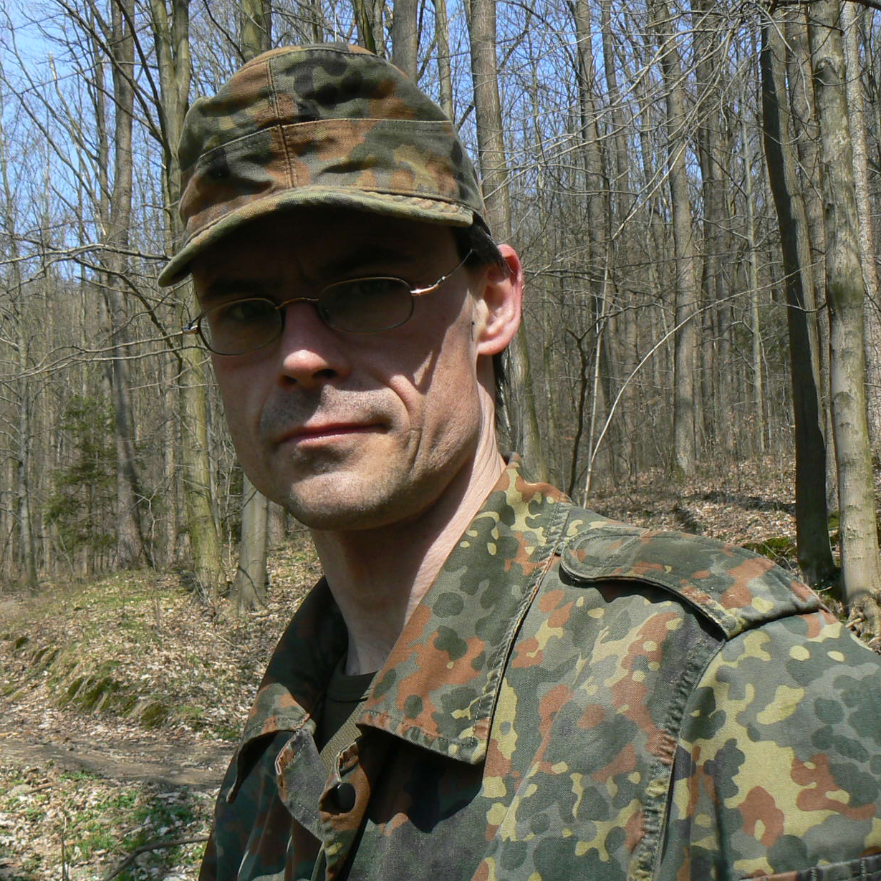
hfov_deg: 31.6
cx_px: 210
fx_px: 1526
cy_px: 515
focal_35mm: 53
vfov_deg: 32.1
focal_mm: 6
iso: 80
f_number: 5.6
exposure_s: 1/250
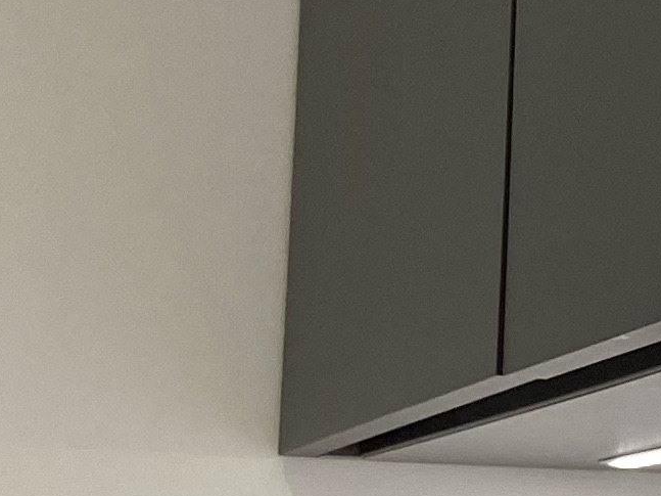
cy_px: 379
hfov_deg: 10.7
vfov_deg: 9.1
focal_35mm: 162
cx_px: 1498
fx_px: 3093
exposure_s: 1/100
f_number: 1.8
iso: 100
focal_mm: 4.25
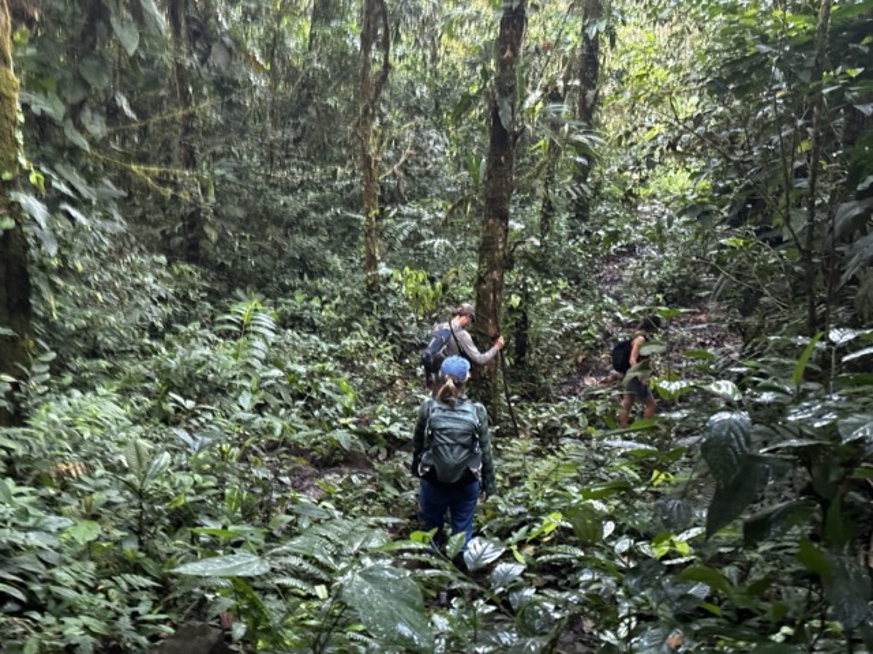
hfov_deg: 39.7
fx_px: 1211
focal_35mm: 48
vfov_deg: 30.3
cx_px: 436
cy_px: 327
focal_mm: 6.86
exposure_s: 1/40
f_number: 1.78
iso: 500
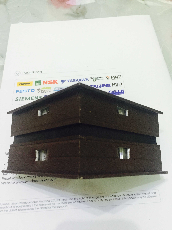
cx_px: 86
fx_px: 192
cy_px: 115
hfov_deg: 48.2
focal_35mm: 29
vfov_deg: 61.7
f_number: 2.2
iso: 250
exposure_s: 1/17
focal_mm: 4.15
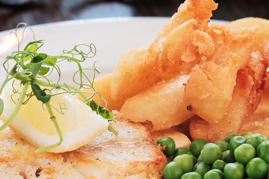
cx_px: 155
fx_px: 1181
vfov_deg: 8.7
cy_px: 141
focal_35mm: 158
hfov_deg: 13.0
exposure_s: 1/15
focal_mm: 55
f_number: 5.6
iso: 200
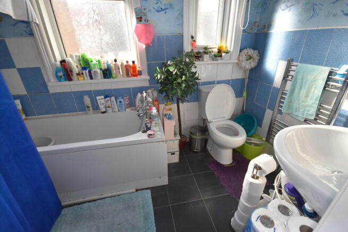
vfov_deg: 72.1
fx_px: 160
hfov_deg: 95.0
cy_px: 116
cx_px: 174
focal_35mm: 16
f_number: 5.6
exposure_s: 1/125
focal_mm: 11
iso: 400
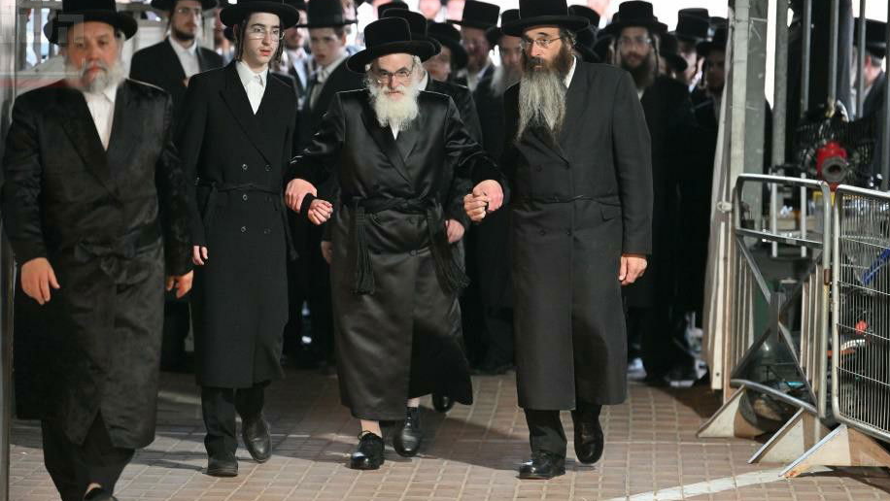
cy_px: 232
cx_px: 404
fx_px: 4698
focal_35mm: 199
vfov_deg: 6.1
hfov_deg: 10.8
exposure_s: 1/160
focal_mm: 170
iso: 1250
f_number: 2.8
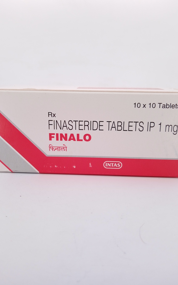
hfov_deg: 41.8
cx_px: 85
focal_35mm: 30
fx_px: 233
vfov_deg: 62.9
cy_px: 142
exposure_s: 1/104
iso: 100
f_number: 2.2
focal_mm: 3.43
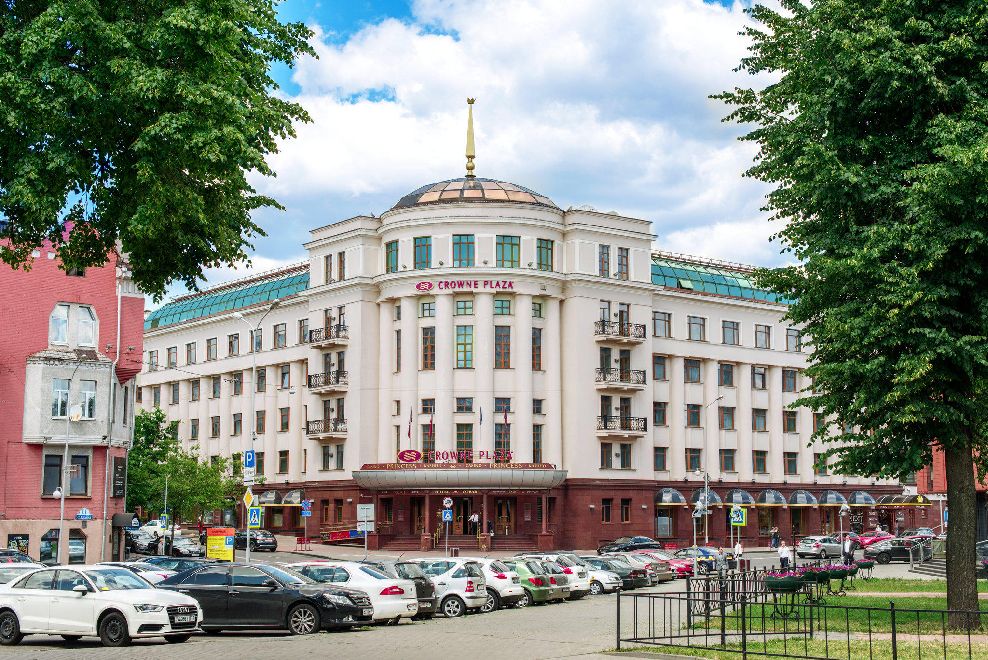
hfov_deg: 39.6
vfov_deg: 27.0
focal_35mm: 50
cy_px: 330
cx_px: 494
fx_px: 1373
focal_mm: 50
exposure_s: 1/350
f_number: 6.7
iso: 100
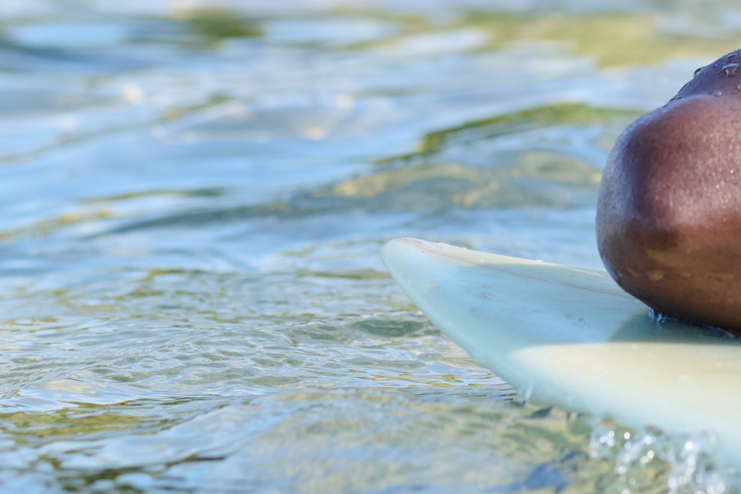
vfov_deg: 10.5
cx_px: 632
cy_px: -123
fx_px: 2634
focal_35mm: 128
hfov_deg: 15.9
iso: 200
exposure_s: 1/1250
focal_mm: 35
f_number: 3.5
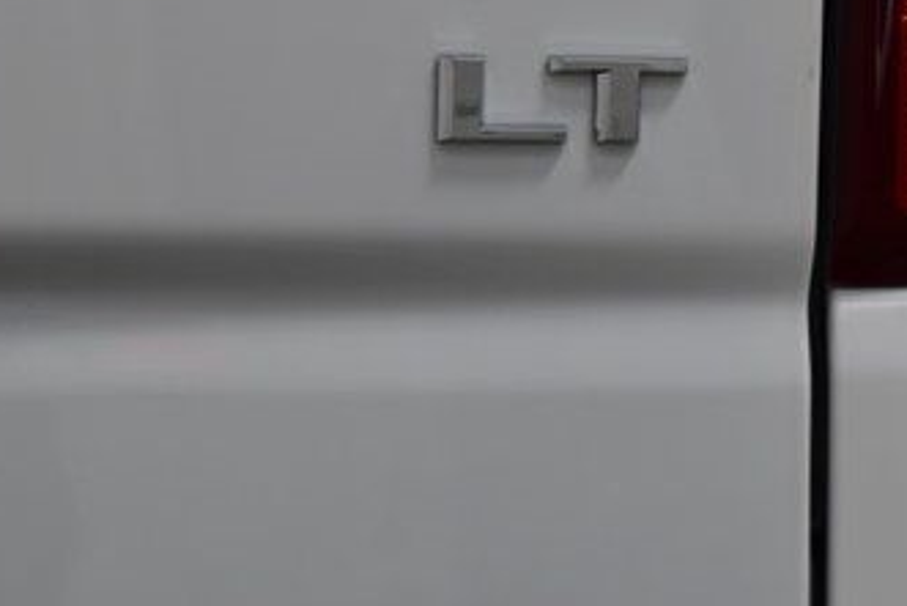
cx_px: 532
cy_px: 59
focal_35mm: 203
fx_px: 5116
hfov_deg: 10.1
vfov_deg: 6.8
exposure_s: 1/30
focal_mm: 70
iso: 560
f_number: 7.1
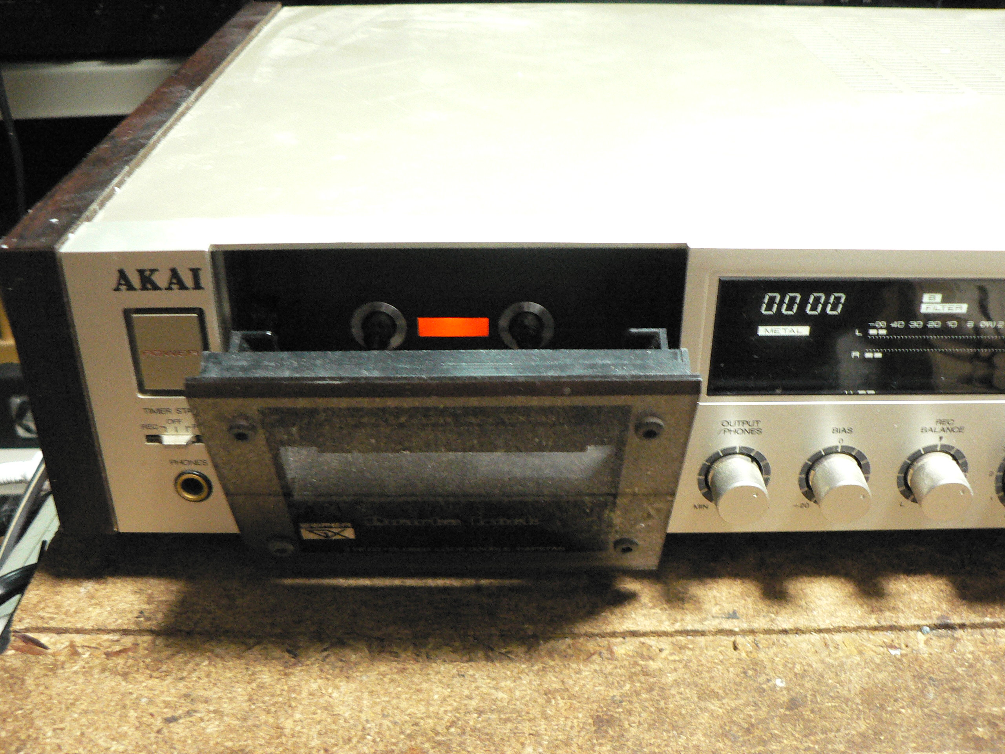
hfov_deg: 51.4
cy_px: 377
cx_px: 502
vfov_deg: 39.7
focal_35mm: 36
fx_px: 1045
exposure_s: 1/10
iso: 400
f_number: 2.8
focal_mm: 6
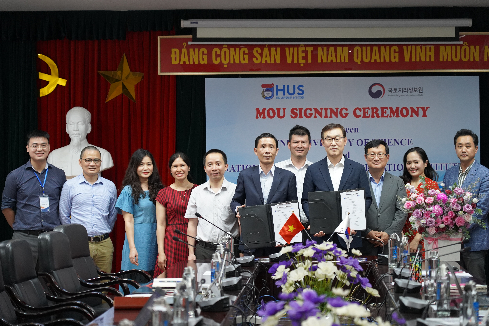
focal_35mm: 89
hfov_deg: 22.9
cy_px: 161
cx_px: 245
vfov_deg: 15.4
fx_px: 1209
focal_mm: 86
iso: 3200
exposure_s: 1/160
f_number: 4
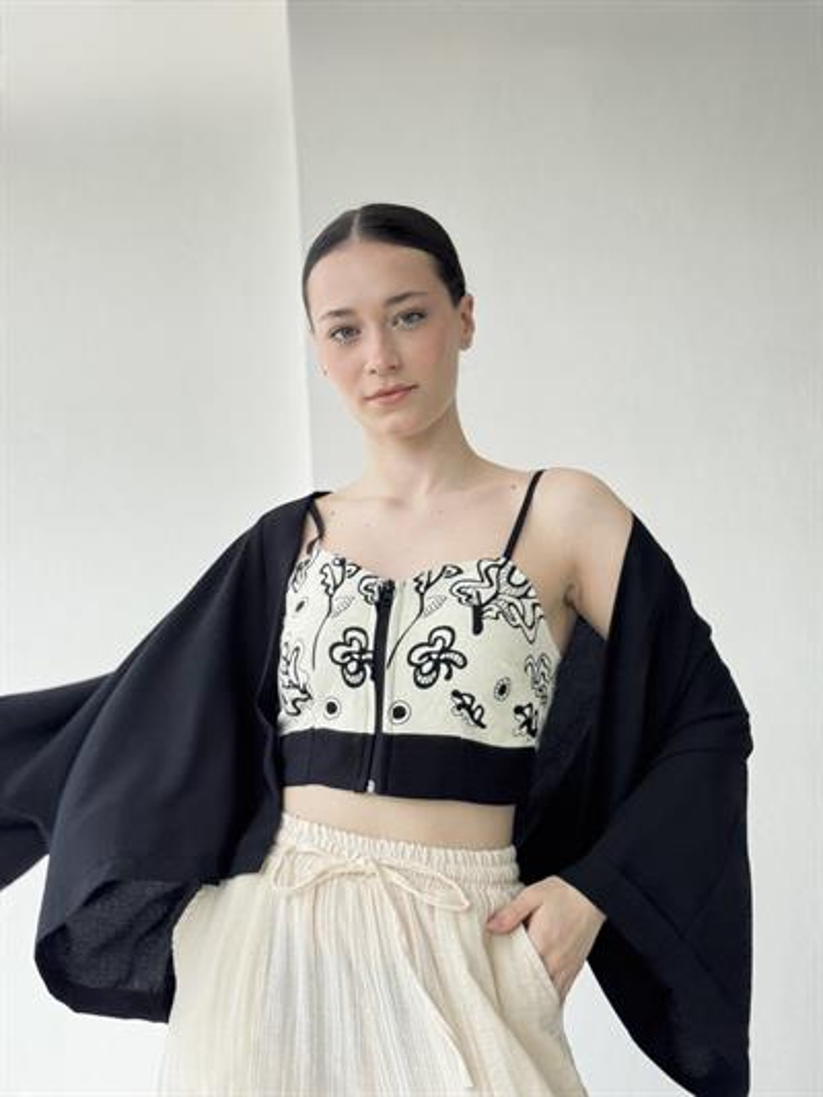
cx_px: 412
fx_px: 1521
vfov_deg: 39.6
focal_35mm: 48
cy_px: 548
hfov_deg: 30.3
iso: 64
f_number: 1.78
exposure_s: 1/693
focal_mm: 6.76
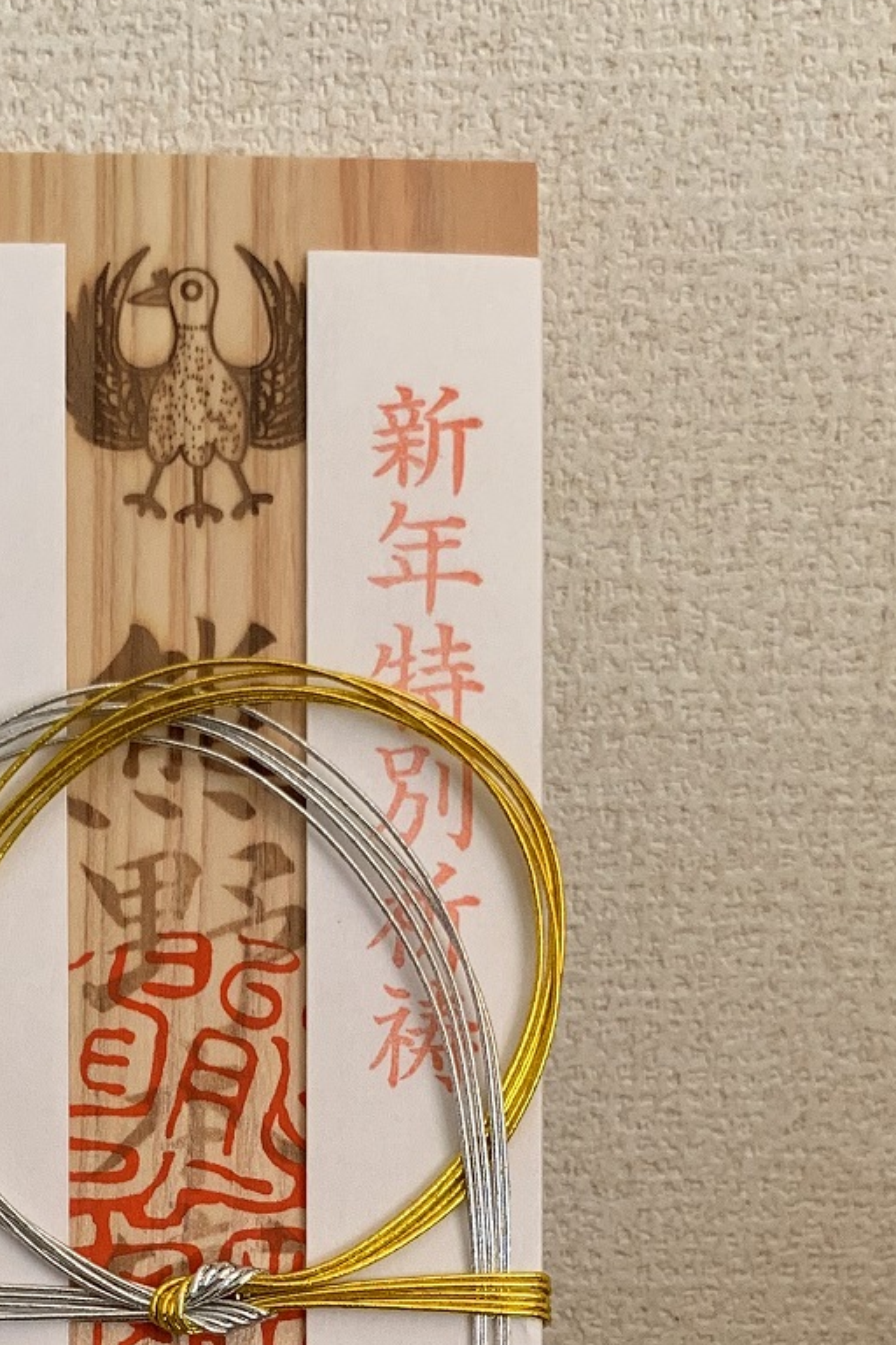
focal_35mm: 71
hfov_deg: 19.2
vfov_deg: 26.6
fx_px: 2650
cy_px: 1403
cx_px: 396
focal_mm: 4.25
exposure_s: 1/121
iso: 80
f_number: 1.8
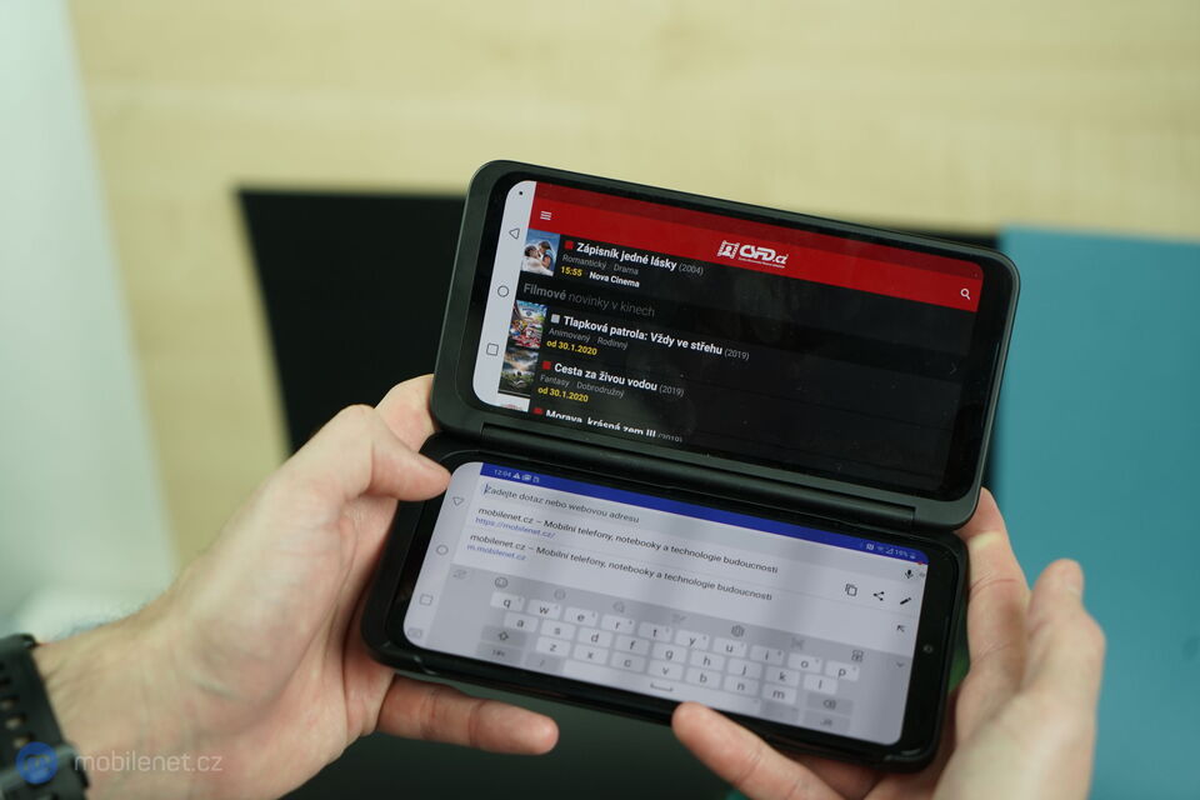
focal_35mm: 70
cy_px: 400
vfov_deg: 19.5
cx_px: 600
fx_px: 2333
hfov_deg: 28.8
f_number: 4
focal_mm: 70
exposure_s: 1/200
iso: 500
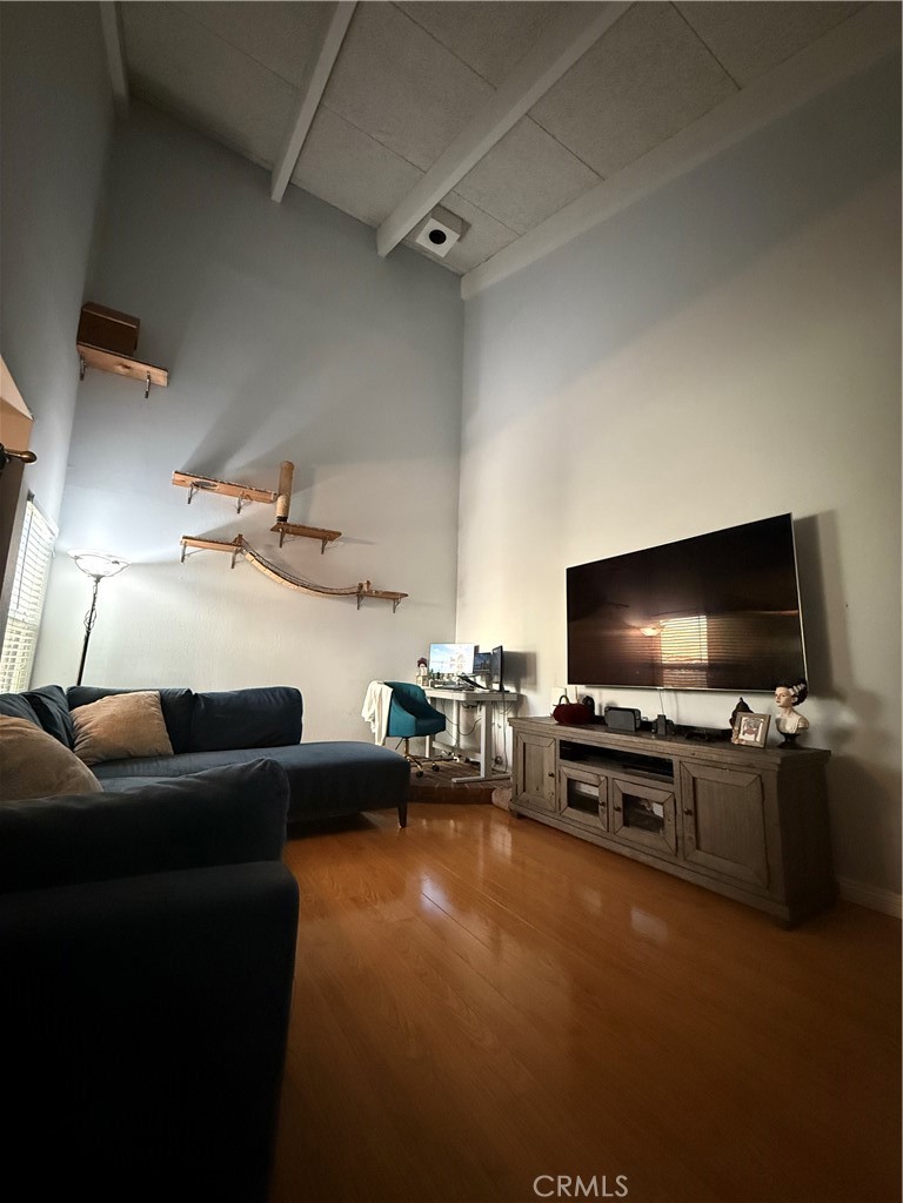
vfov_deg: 102.1
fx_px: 487
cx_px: 452
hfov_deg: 85.7
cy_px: 602
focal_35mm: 14
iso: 1250
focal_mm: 2.22
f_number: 2.2
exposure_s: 1/60
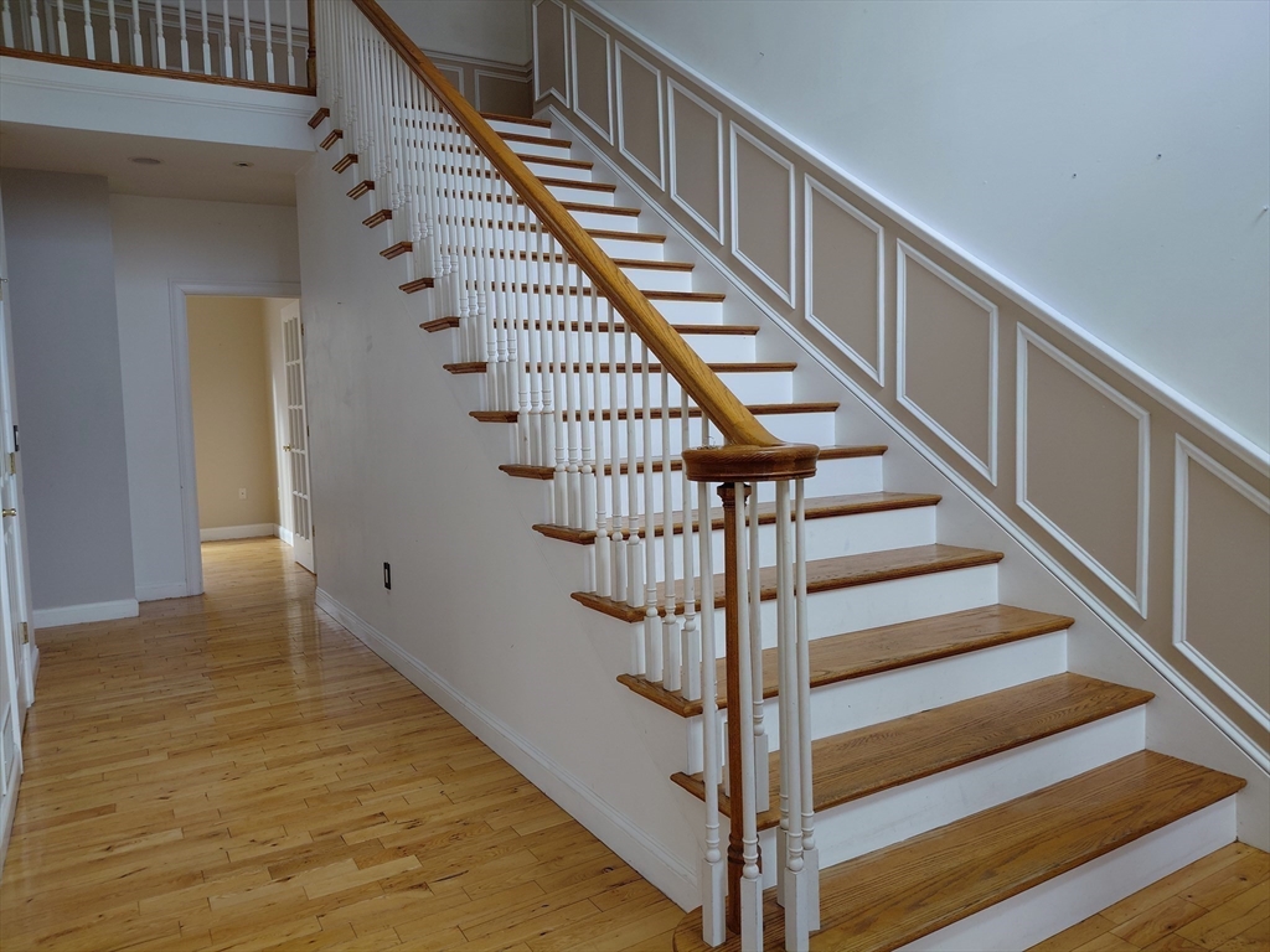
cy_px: 476
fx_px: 917
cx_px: 635
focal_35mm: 25
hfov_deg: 69.4
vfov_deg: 54.9
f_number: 1.8
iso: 100
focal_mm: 4.69
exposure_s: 1/120
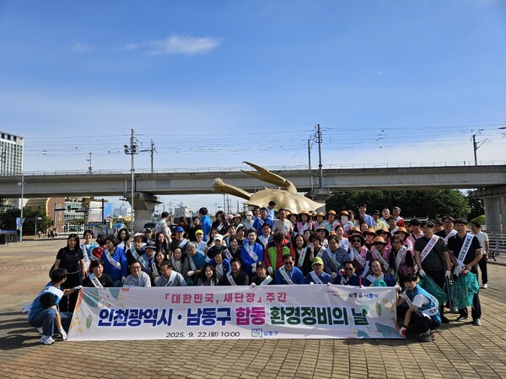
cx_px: 253
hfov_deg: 73.9
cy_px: 190
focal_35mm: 23
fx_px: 336
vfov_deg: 58.9
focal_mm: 5.4
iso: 25
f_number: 1.8
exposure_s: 1/2000
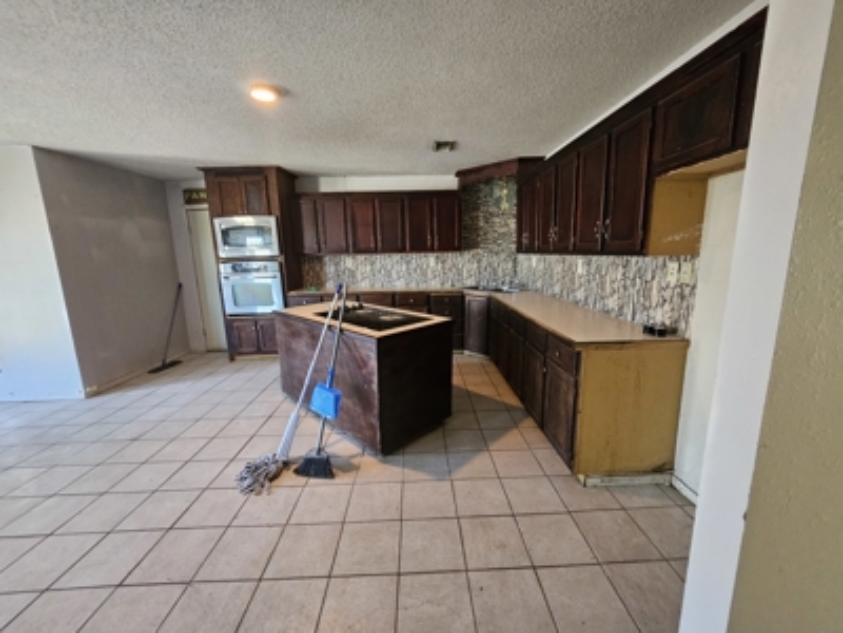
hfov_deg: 106.2
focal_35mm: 13
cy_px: 316
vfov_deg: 89.9
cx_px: 422
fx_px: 317
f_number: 2.2
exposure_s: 1/30
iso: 500
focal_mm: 1.7
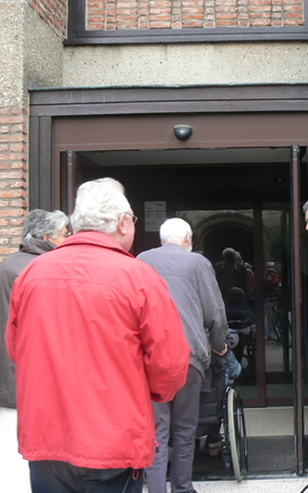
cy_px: 251
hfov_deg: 23.9
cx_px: 297
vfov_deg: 38.9
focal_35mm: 52
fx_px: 698
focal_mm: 6
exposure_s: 1/60
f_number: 4
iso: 80
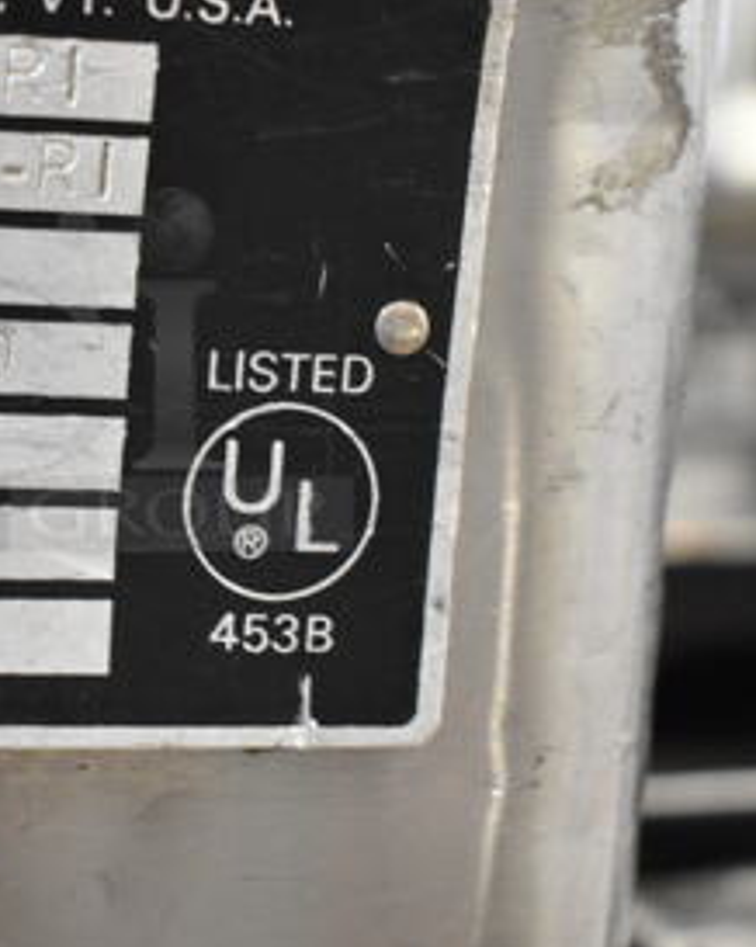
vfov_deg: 23.3
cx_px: -31
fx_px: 2296
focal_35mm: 82
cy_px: 368
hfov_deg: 18.1
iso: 2200
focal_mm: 26
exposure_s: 1/40
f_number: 4
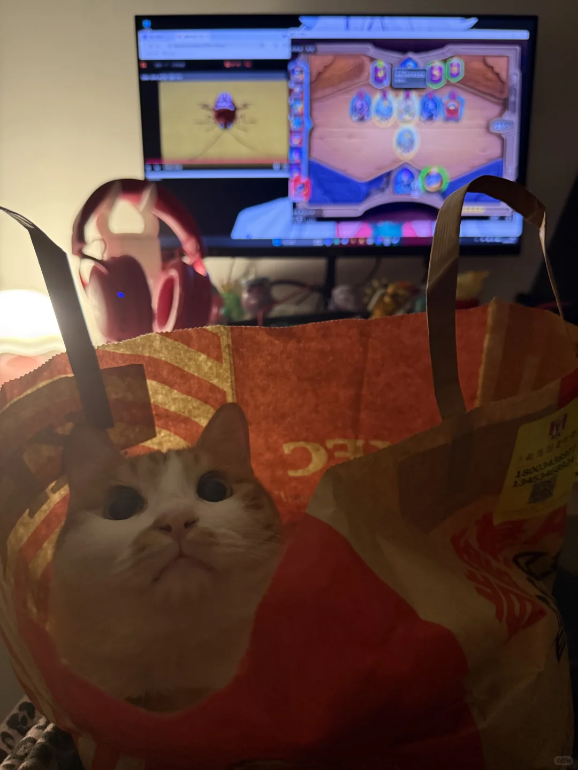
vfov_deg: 71.6
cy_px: 385
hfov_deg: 56.8
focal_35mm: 24
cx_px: 289
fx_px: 534
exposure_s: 1/60
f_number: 1.78
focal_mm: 6.76
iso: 800
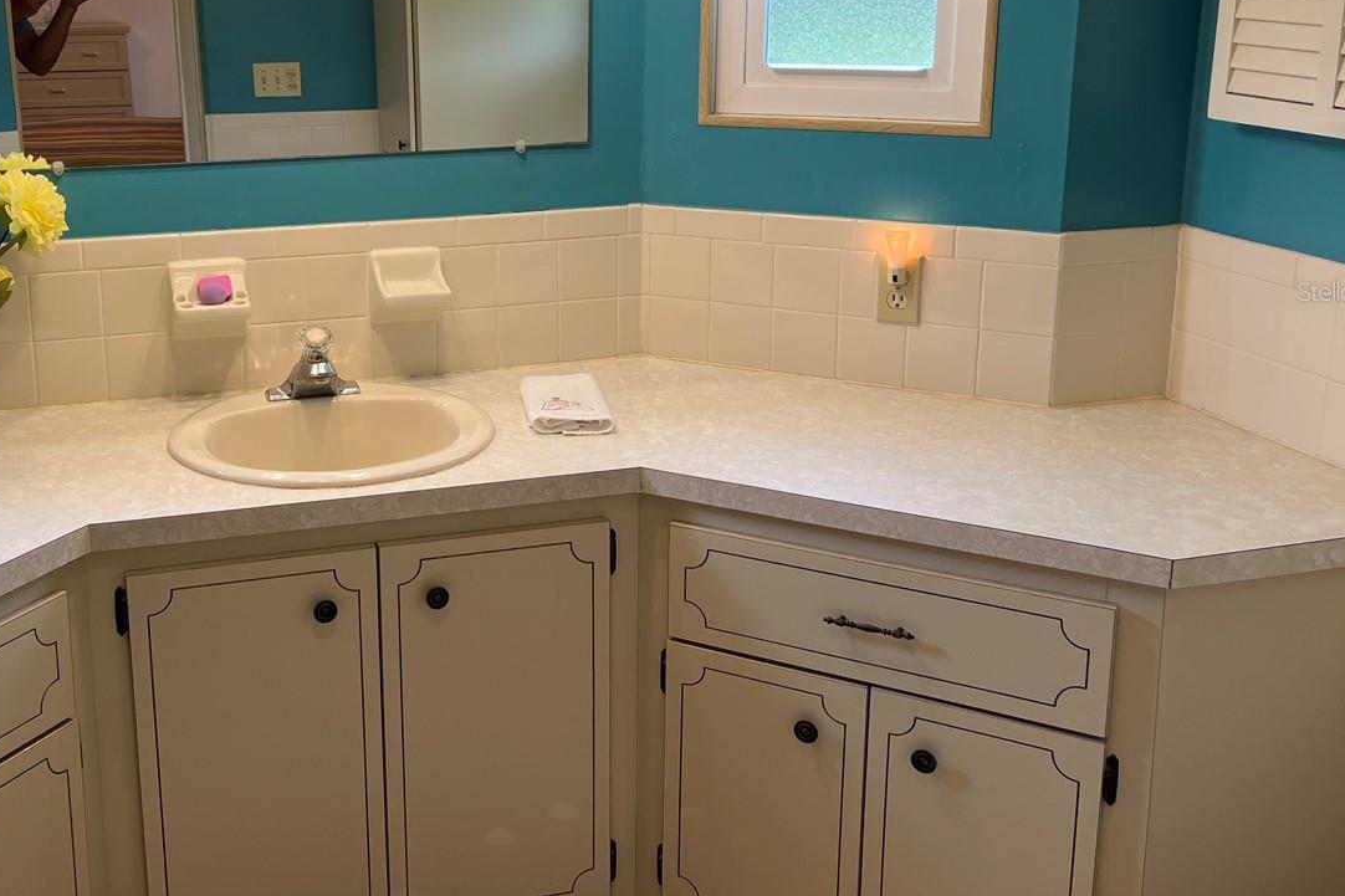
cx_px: 420
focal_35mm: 40
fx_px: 1494
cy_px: 291
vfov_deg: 33.1
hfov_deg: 47.5
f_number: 1.6
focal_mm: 5.1
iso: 40
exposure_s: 1/120
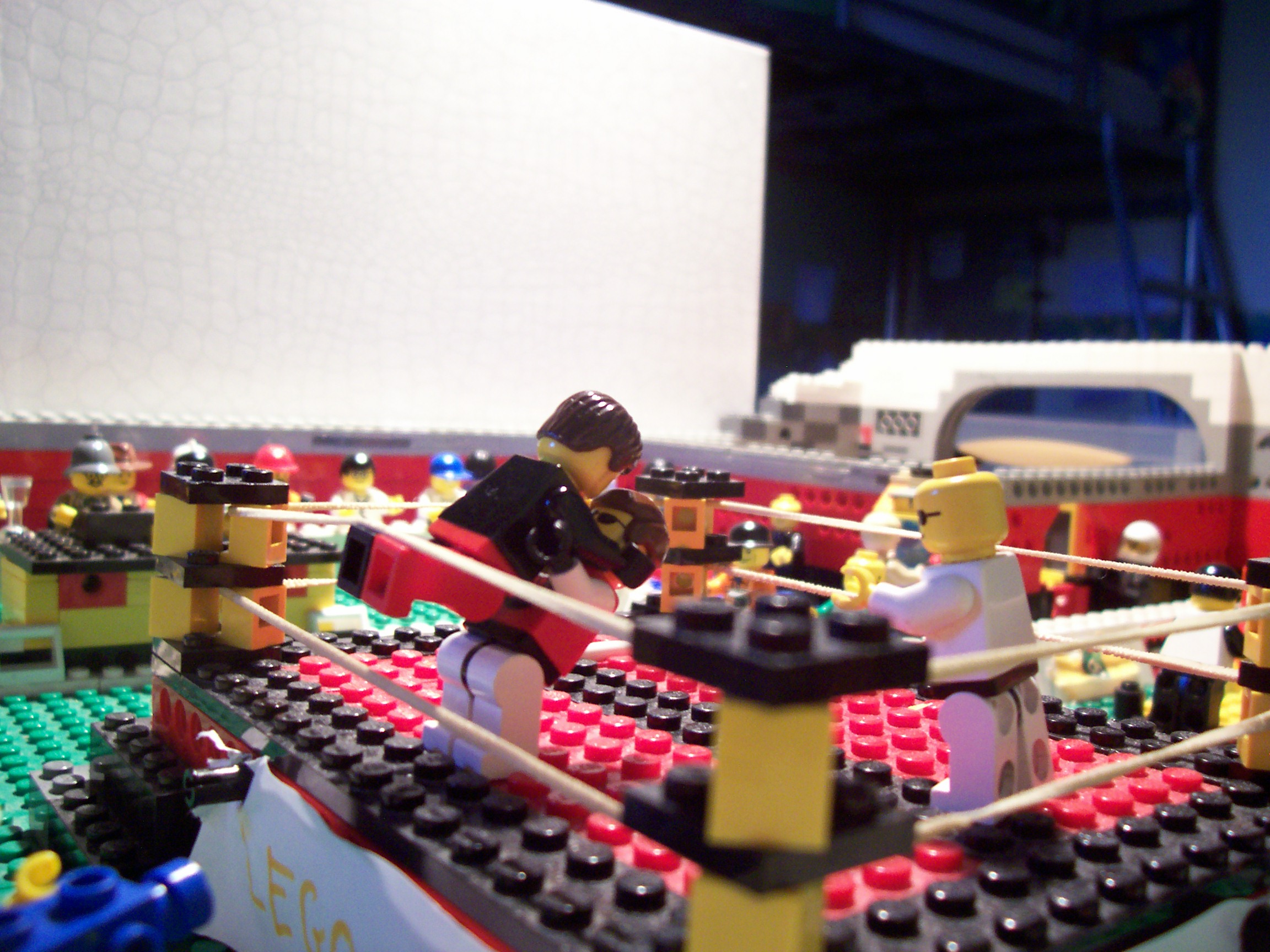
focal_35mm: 34
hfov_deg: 54.0
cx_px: 635
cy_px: 476
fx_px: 1247
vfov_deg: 41.8
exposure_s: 1/8
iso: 160
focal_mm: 5.6
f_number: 2.7
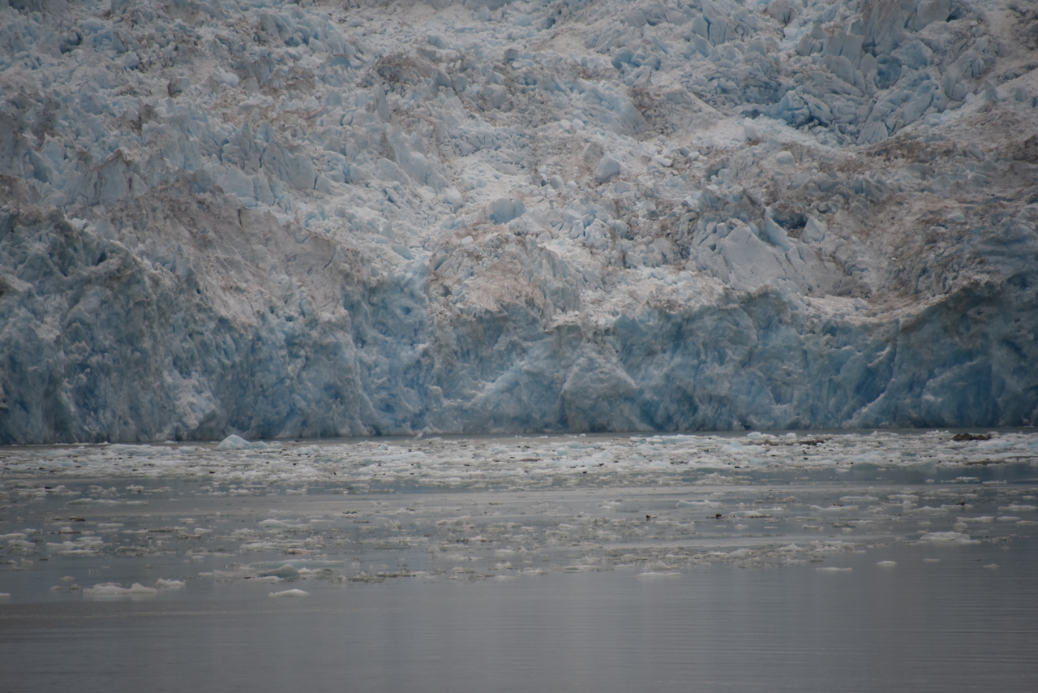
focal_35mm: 300
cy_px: 346
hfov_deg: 6.9
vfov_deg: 4.6
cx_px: 519
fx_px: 8651
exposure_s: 1/640
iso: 720
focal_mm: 300
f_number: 5.6
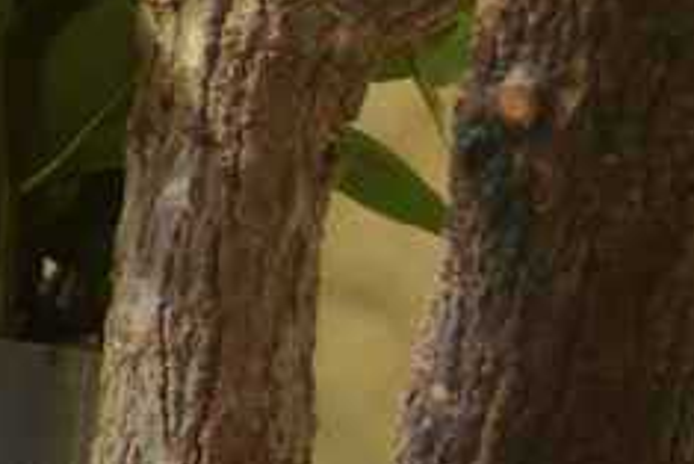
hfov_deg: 1.7
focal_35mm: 1212
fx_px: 23378
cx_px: 1060
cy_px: 241
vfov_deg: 1.1
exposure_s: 1/160
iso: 2000
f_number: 5.6
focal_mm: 250
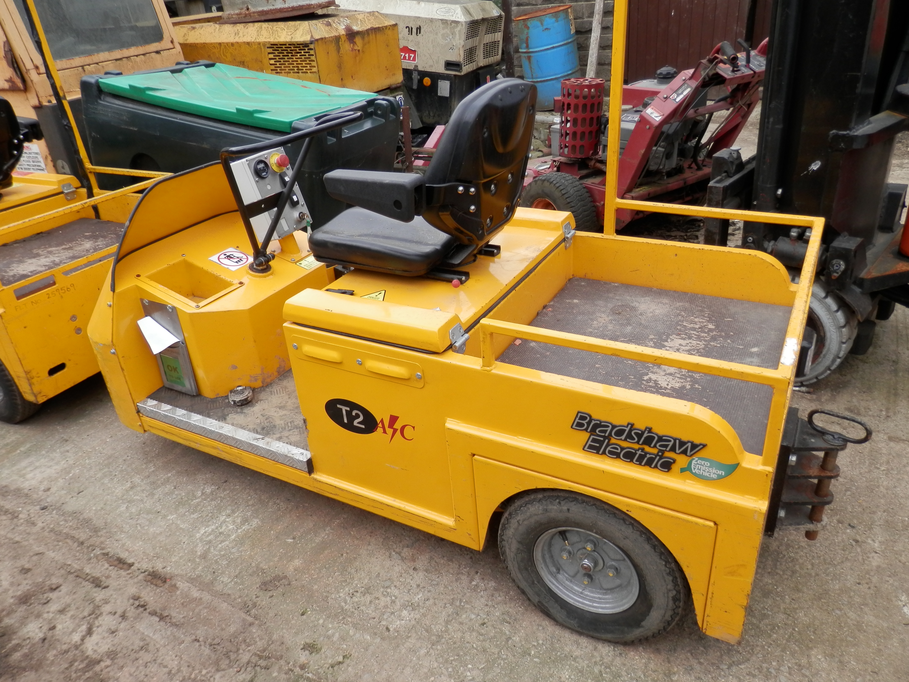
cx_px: 454
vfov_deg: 54.9
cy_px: 341
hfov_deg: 69.4
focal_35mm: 25
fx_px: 656
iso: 80
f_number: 3
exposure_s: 1/400
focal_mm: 4.5
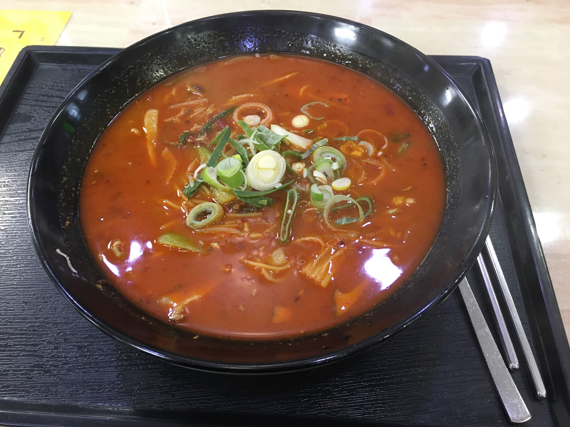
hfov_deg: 61.7
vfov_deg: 48.2
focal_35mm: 29
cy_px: 214
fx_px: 478
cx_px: 285
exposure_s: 1/30
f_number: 2.2
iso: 125
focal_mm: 4.15
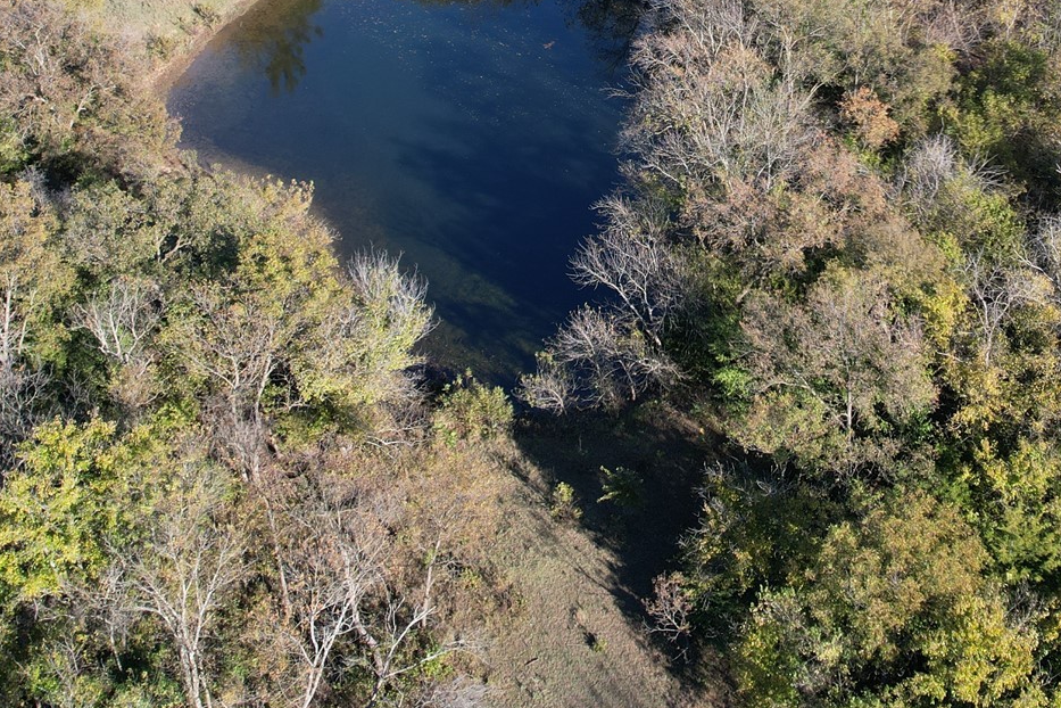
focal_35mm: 48
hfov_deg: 40.5
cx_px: 719
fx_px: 1415
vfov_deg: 27.0
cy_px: 51
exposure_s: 1/725
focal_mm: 8.38
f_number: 2.8
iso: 110
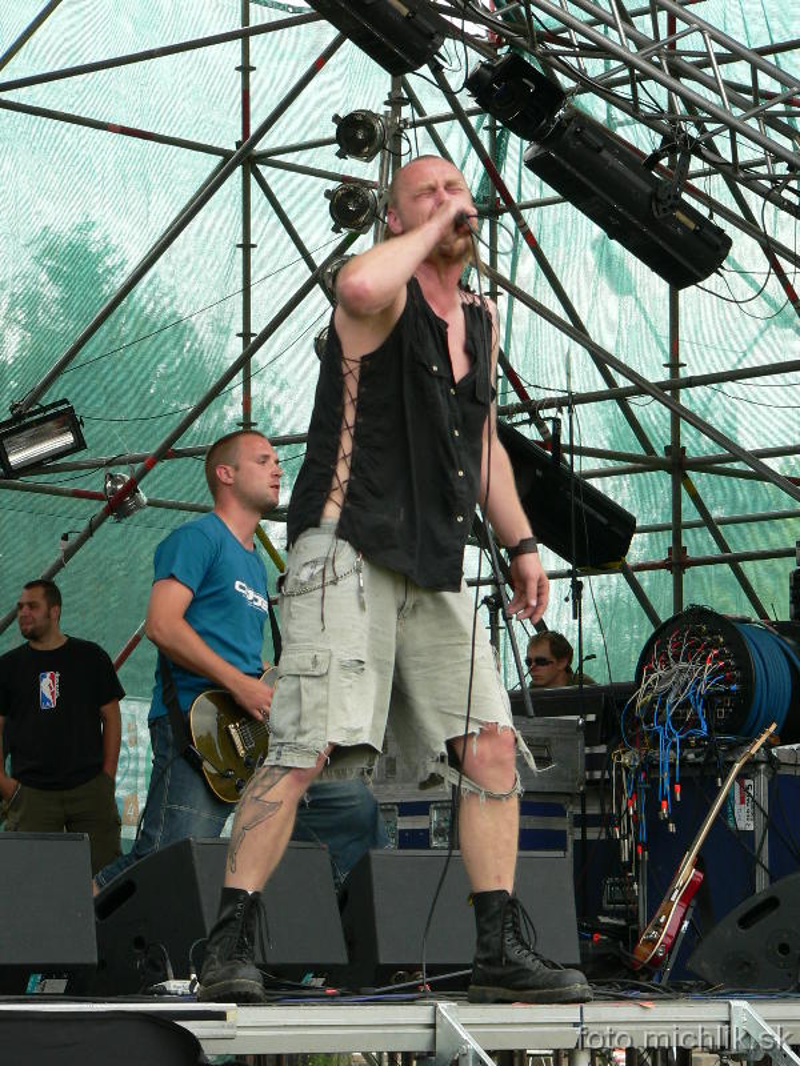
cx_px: 400
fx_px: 3883
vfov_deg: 15.6
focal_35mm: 126
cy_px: 533
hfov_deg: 11.8
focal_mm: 20.9
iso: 100
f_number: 4
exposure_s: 1/250
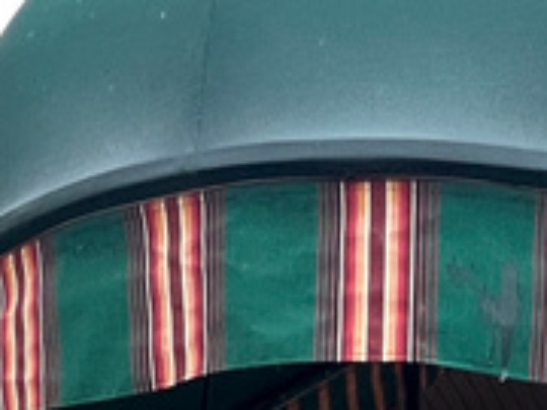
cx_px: 514
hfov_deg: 25.3
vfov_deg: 14.1
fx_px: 1169
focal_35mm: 74
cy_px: 972
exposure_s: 1/99
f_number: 1.8
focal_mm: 1.57
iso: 80
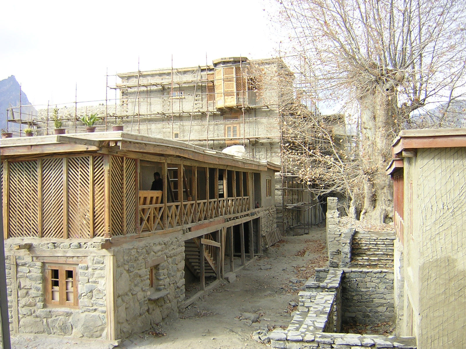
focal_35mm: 36
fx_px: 485
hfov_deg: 51.4
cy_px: 174
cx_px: 233
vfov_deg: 39.7
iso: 100
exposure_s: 1/287
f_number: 2.6
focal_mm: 4.7
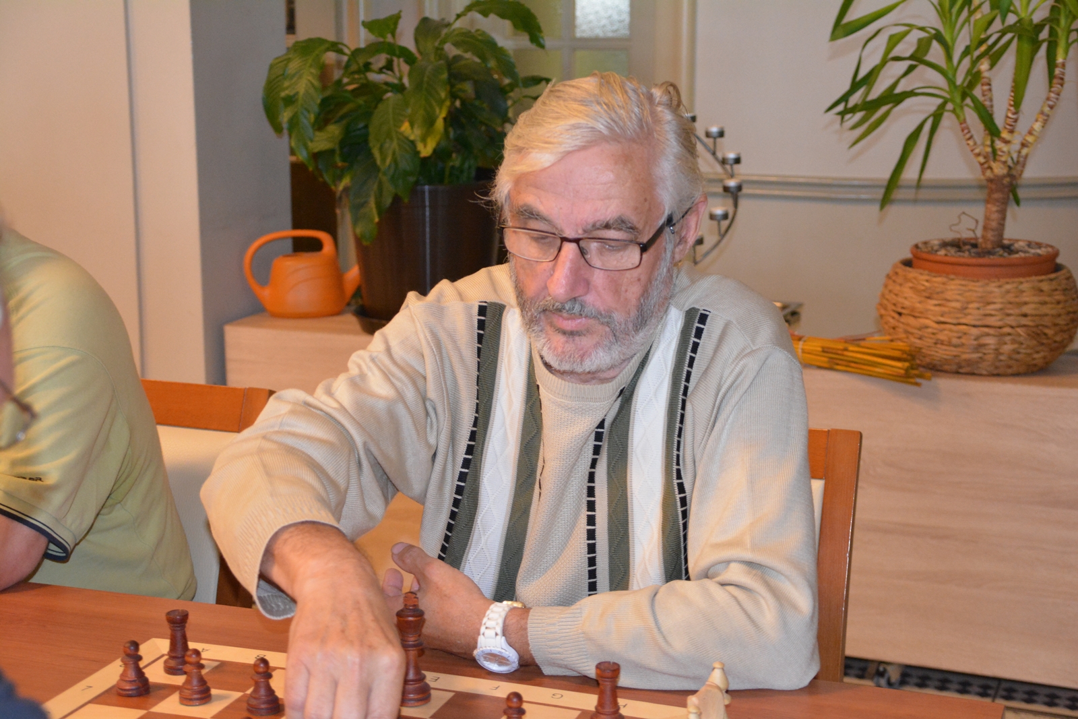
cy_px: 360
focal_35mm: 57
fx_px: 1707
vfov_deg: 23.8
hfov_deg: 35.1
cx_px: 539
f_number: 4.5
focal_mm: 38
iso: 2800
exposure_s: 1/60
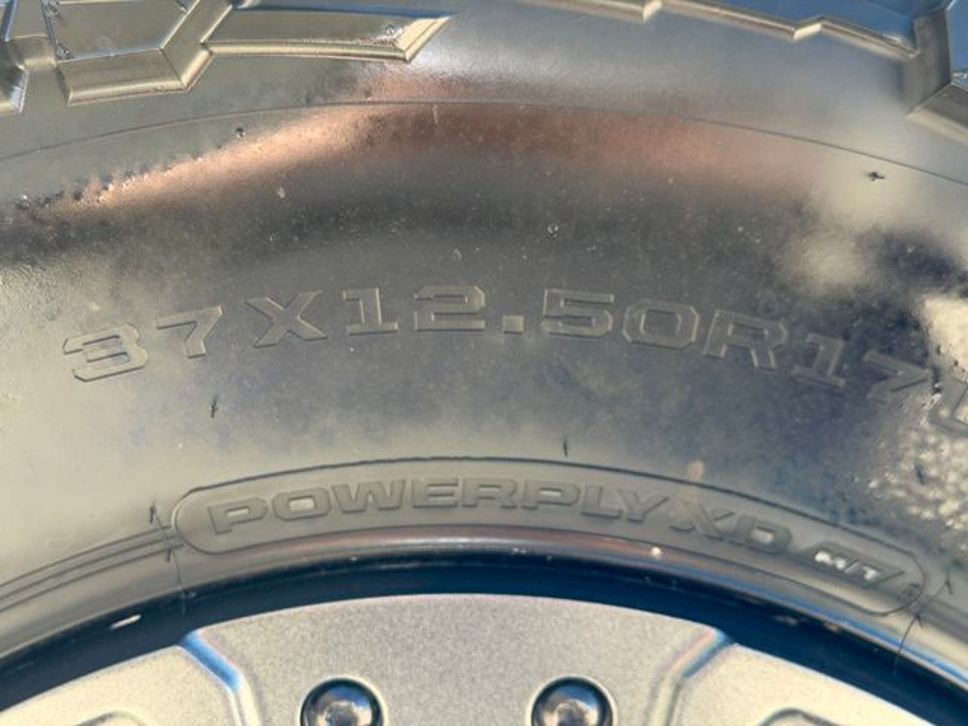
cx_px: 484
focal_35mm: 48
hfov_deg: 39.7
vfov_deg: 30.3
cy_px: 363
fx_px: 1342
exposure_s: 1/216
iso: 64
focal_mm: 6.76
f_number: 1.78
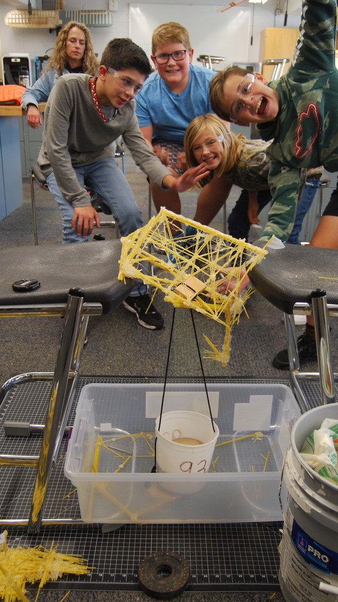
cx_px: 170
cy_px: 303
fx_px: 558
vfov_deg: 56.6
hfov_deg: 33.7
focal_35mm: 35
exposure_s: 1/30
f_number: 3.8
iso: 360
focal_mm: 22
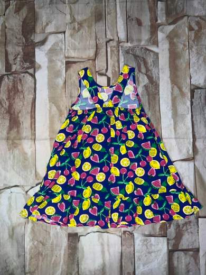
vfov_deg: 67.3
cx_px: 103
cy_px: 138
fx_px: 206
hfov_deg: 53.1
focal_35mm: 26
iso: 50
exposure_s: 1/25
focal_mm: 5.7
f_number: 1.5
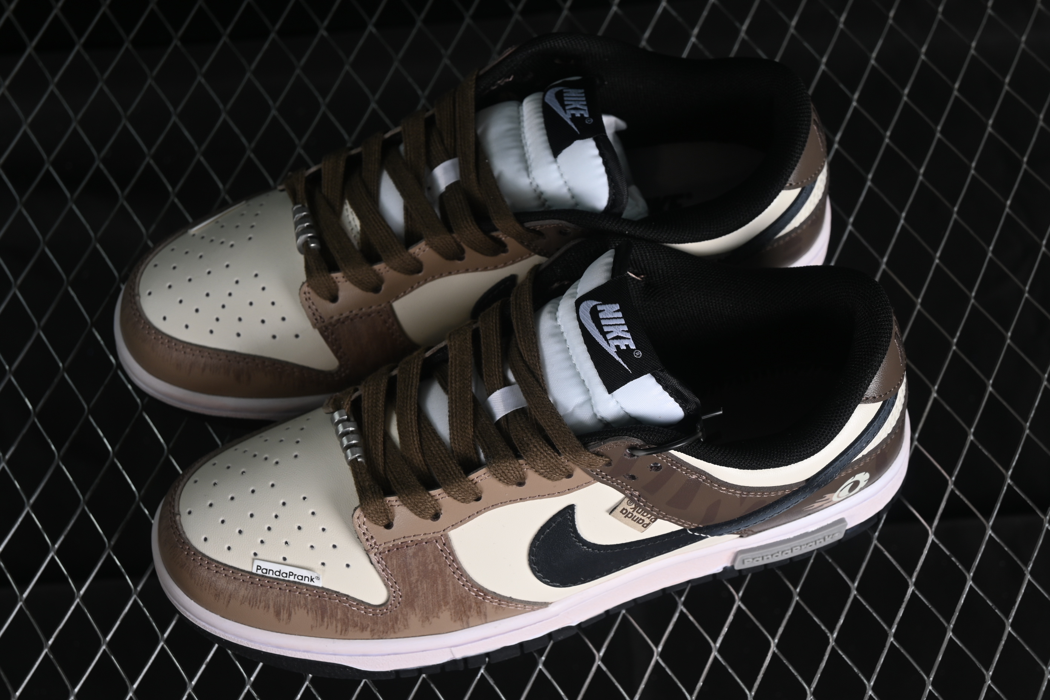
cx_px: 525
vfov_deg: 18.2
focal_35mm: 75
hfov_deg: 27.0
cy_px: 350
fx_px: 2187
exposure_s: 1/60
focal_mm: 50
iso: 160
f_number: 7.1
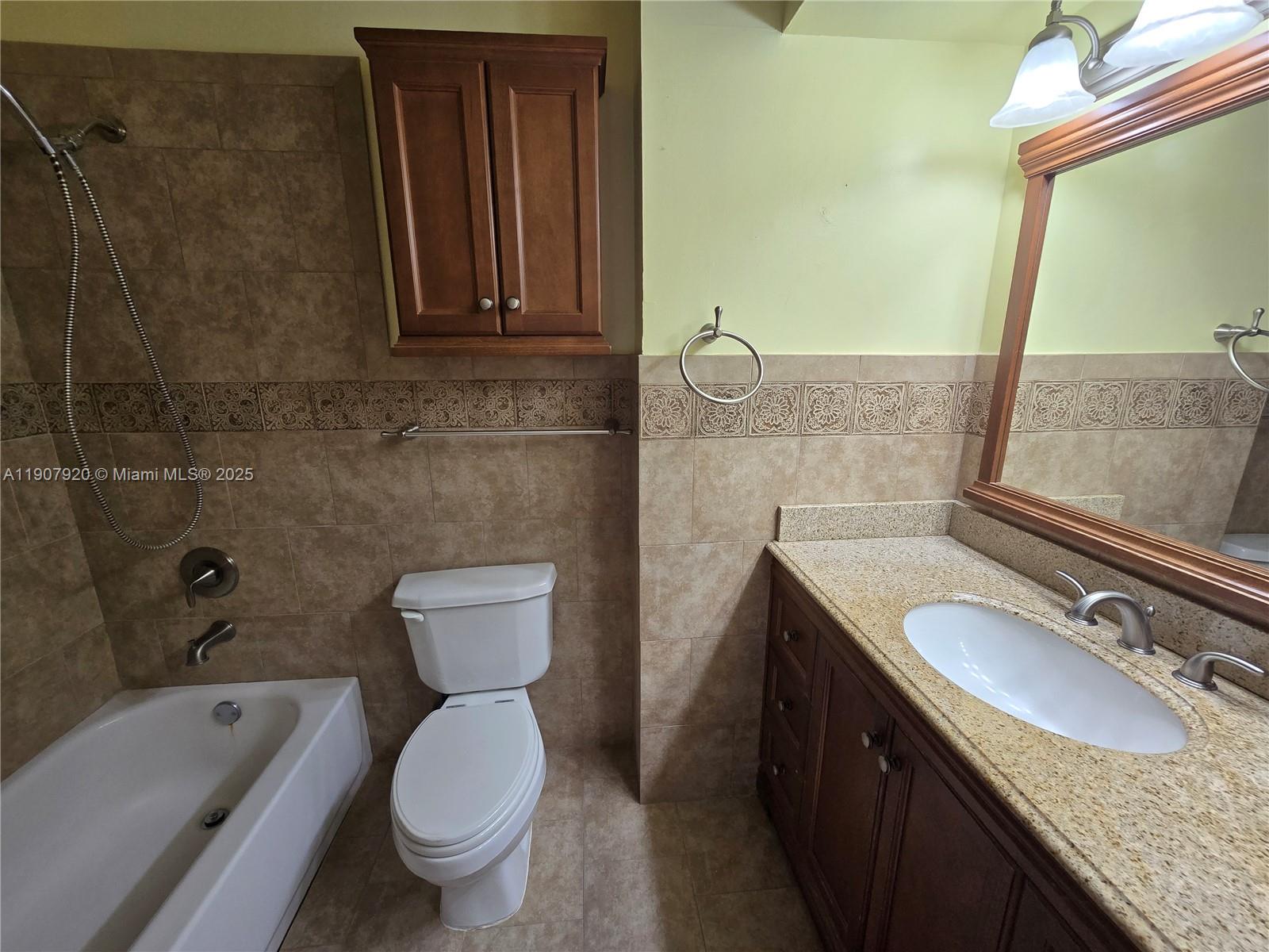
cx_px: 634
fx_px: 477
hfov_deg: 106.2
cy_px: 476
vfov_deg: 89.9
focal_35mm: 13
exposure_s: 1/100
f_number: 2.2
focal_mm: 2.2
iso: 125
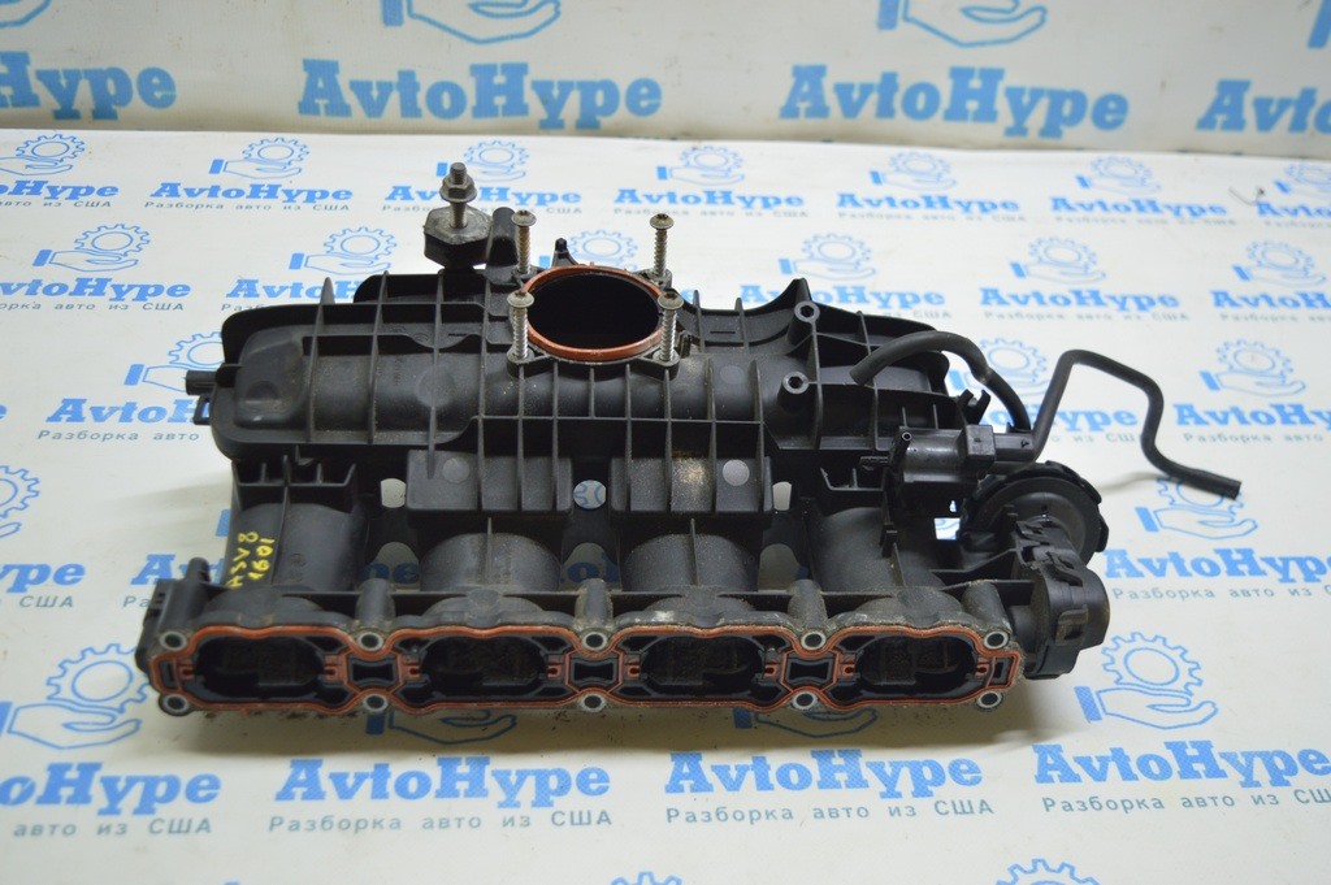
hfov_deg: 48.0
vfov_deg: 33.0
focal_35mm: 40
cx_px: 666
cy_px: 442
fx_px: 1496
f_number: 4
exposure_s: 1/40
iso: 400
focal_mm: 27
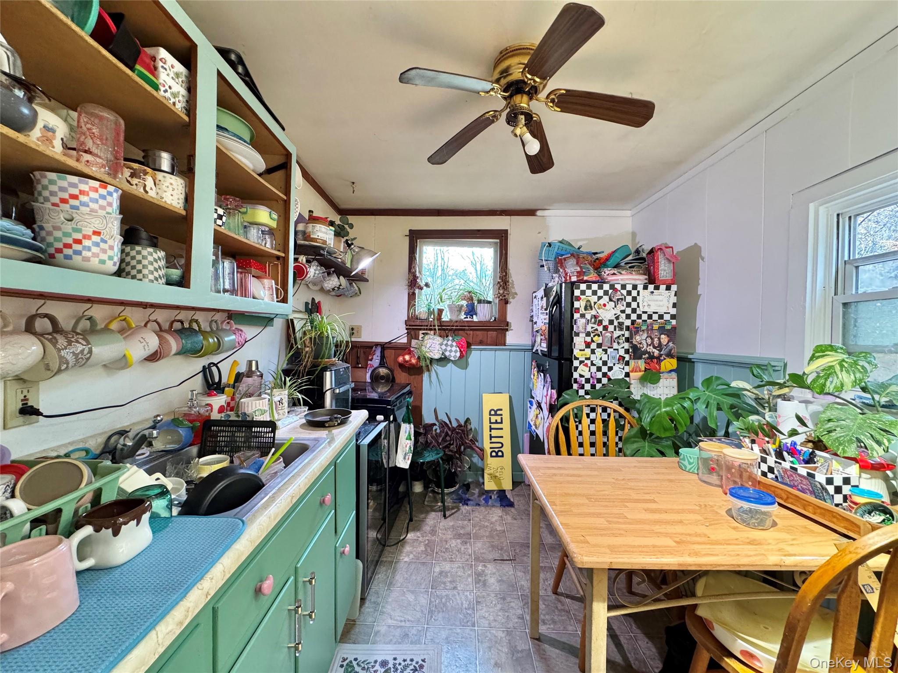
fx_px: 363
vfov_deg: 85.7
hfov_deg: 102.1
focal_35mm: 14
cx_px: 449
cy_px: 336
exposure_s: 1/60
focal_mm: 2.22
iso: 400
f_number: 2.2
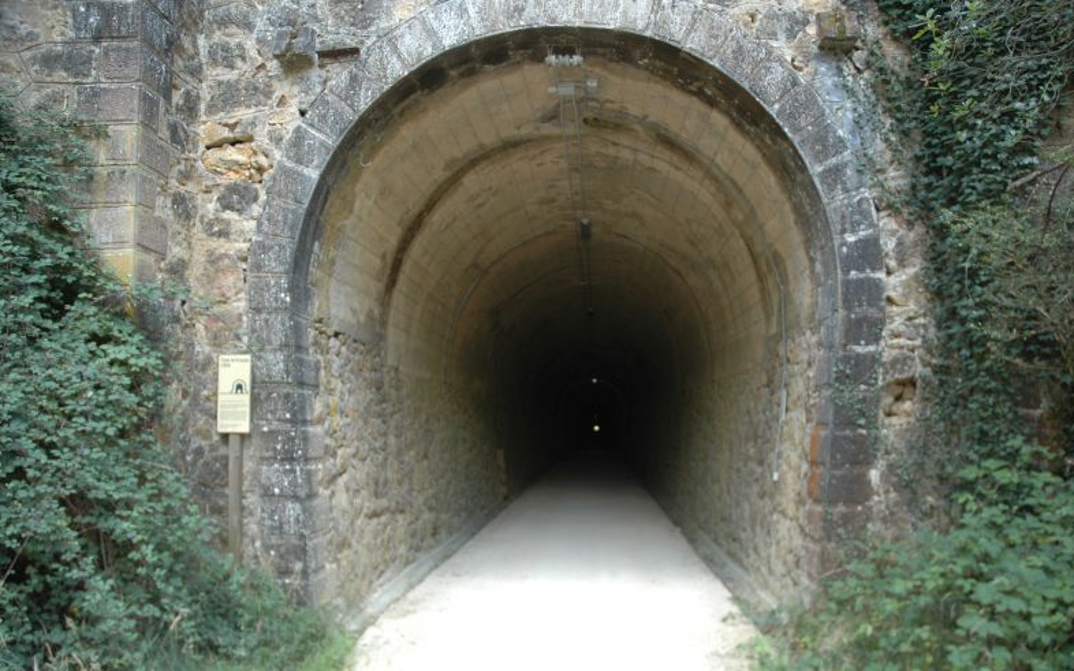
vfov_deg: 44.5
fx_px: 819
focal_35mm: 28
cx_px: 537
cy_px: 343
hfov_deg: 66.5
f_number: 4
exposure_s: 1/60
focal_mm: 18
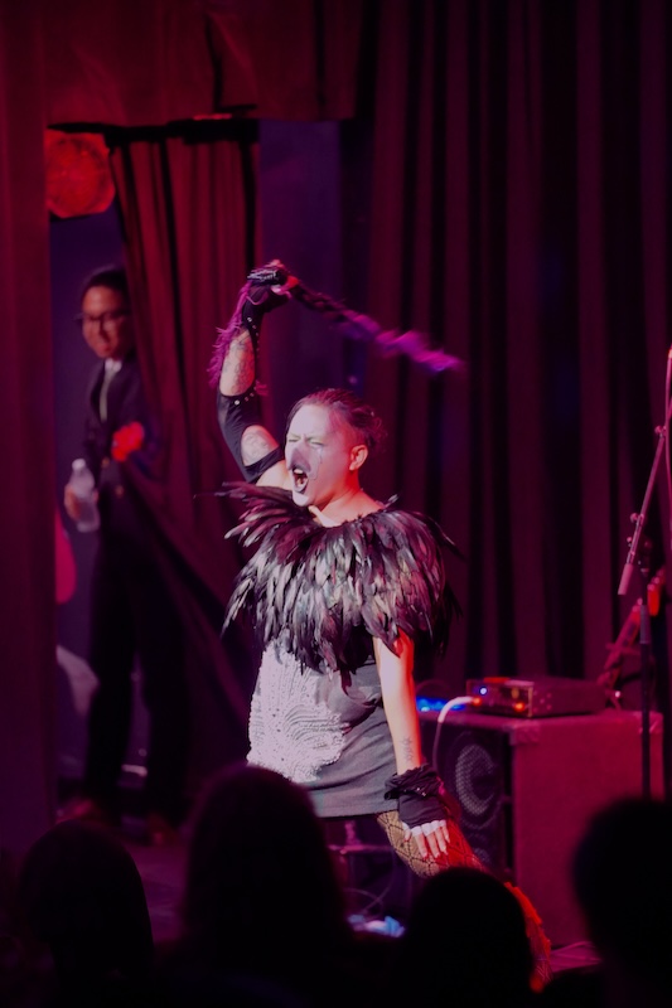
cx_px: 336
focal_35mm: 200
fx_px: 5602
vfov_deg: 10.3
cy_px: 504
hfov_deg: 6.9
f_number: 2.8
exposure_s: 1/100
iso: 12800
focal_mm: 200
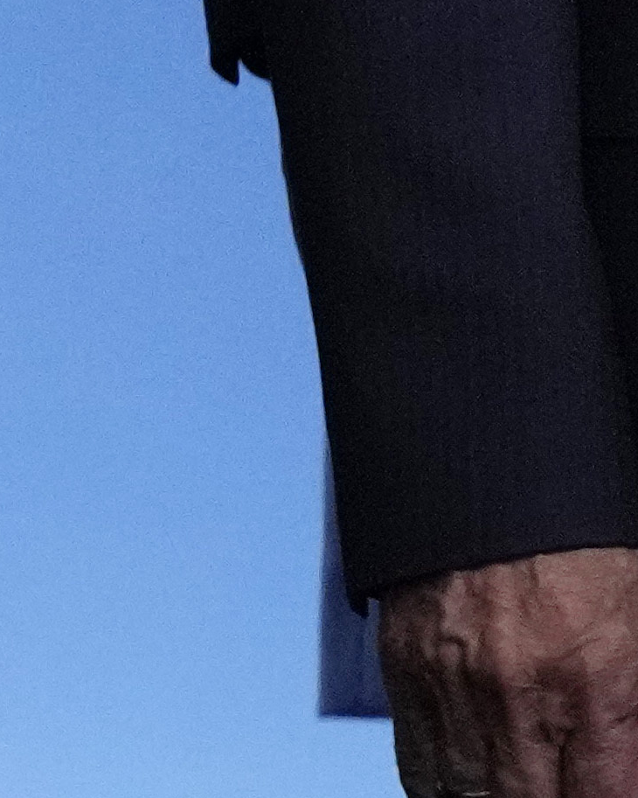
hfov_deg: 0.4
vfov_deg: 0.6
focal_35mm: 3513
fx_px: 82945
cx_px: -3074
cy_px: -1026
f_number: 5.6
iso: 3200
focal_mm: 400
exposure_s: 1/400
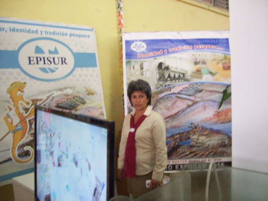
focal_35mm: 34
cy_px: 100
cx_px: 134
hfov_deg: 54.0
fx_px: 263
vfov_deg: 41.8
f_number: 2.9
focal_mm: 5.7
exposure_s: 1/13
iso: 160
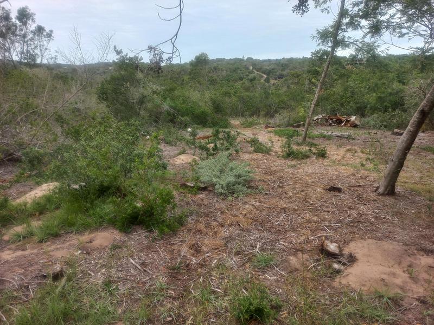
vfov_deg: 54.9
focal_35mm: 25
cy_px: 162
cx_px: 217
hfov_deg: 69.4
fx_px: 313
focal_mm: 4.6
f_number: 1.8
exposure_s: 1/104
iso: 25
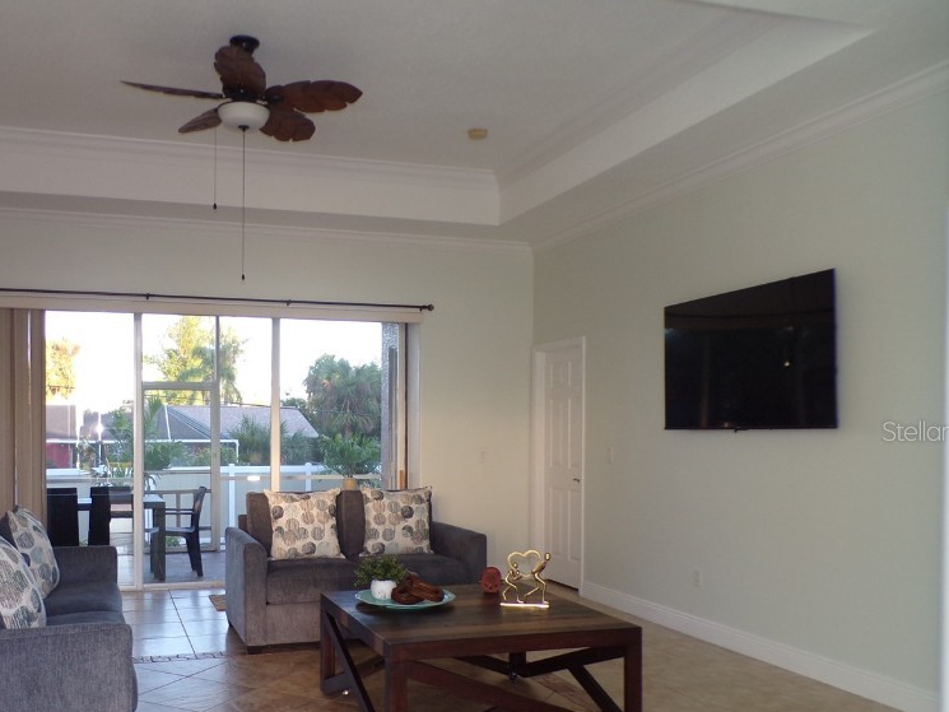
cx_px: 350
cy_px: 431
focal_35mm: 33
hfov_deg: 54.7
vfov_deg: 42.7
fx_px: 905
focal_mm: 4.3
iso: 100
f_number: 3
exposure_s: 1/45
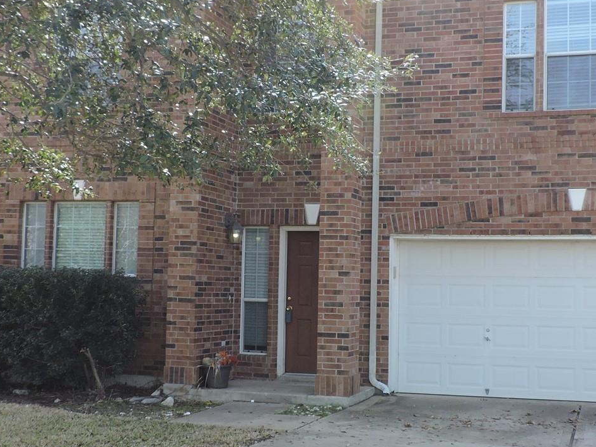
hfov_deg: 36.7
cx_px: 345
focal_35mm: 52
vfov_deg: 28.0
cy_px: 228
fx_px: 895
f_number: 3
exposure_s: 1/400
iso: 100
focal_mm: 4.3
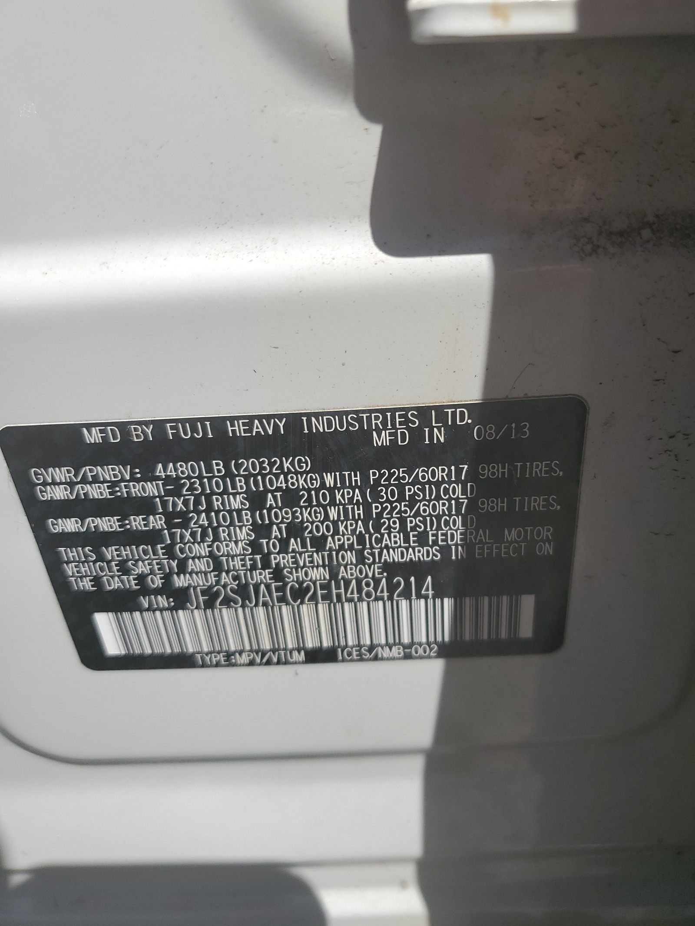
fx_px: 696
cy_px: 463
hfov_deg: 53.1
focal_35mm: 26
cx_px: 348
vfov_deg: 67.3
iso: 50
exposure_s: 1/3333
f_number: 1.5
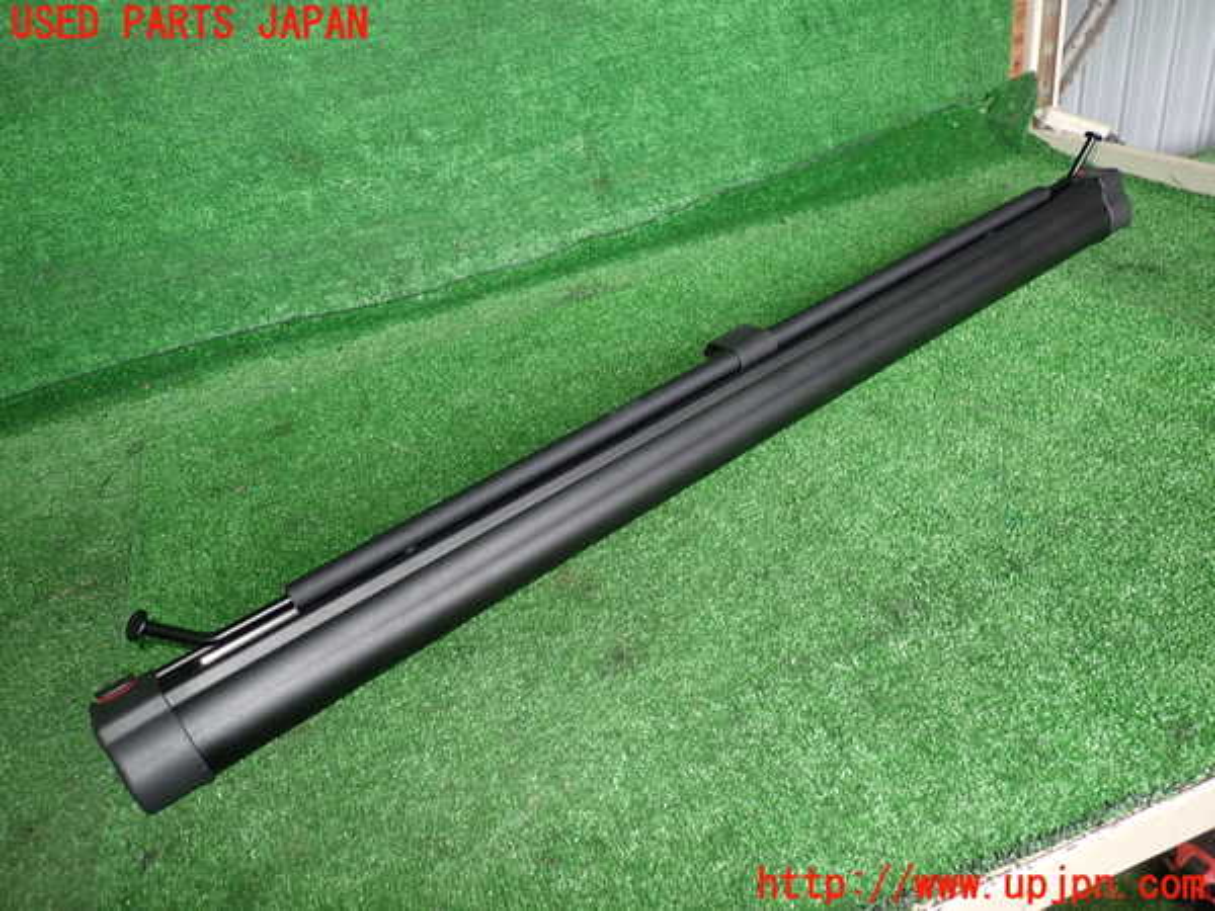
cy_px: 456
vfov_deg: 54.9
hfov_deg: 69.4
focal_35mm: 25
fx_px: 877
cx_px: 608
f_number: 2
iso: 100
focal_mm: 4.5
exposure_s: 1/100
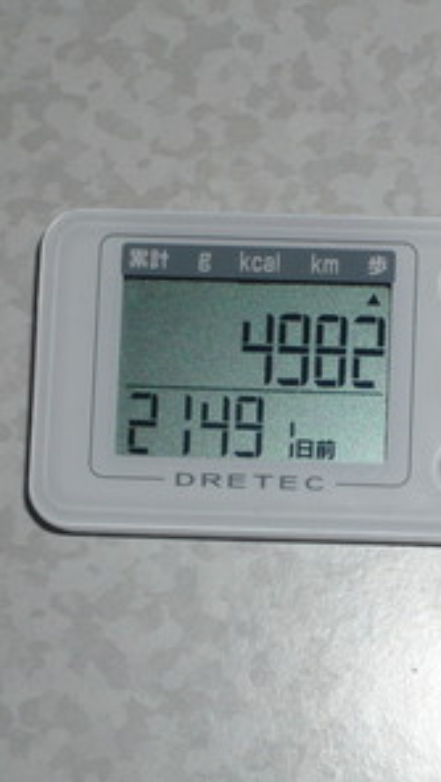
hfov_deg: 8.3
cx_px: 338
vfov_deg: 14.6
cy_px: 388
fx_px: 3049
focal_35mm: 147
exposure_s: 1/60
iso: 100
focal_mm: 16.4
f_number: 5.6
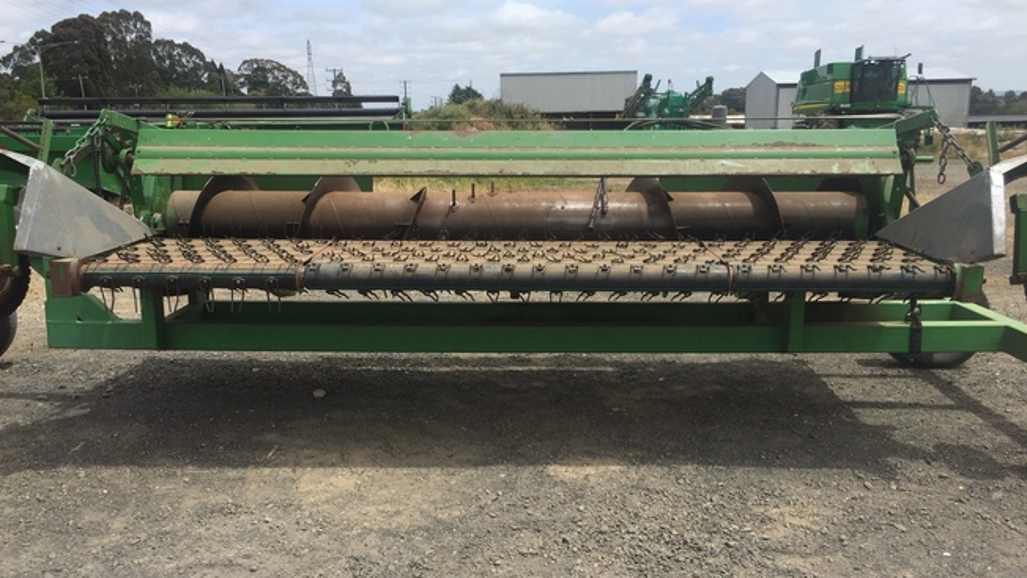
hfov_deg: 61.0
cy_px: 325
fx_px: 872
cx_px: 510
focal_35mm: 32
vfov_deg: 36.6
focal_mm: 4.15
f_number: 2.2
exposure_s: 1/2326
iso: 32
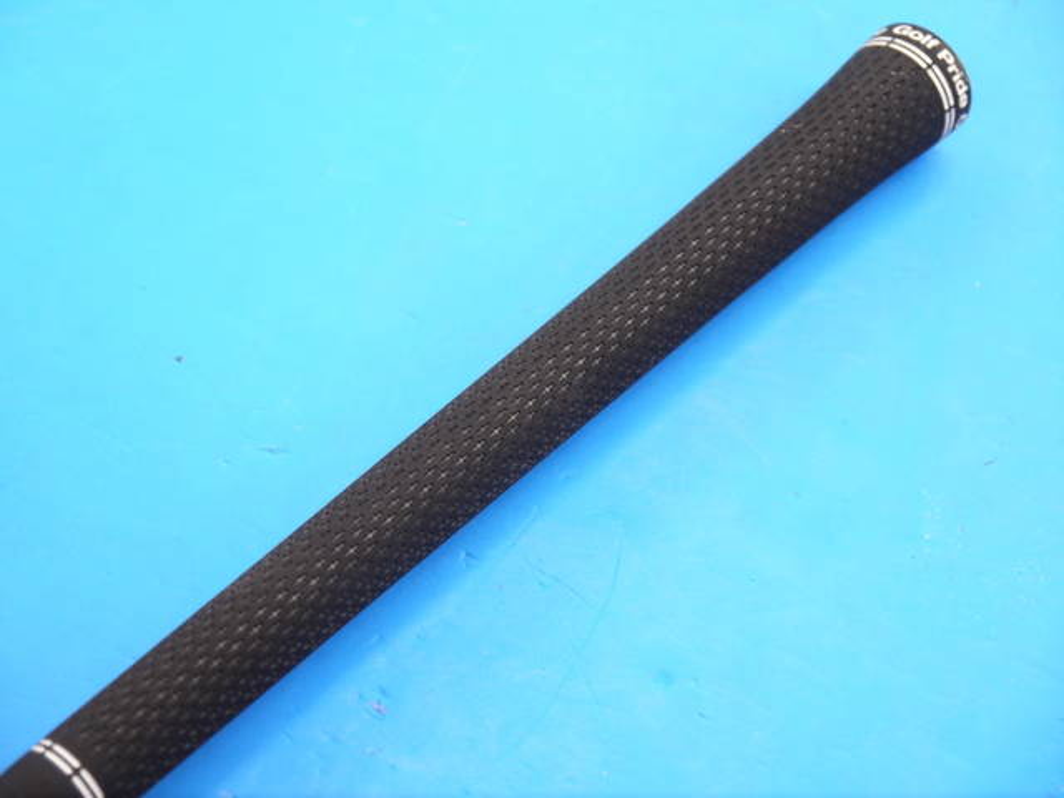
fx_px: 2582
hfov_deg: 23.3
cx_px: 532
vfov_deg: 17.6
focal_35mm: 84
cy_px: 399
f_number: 5.6
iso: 800
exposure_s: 1/80
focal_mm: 42
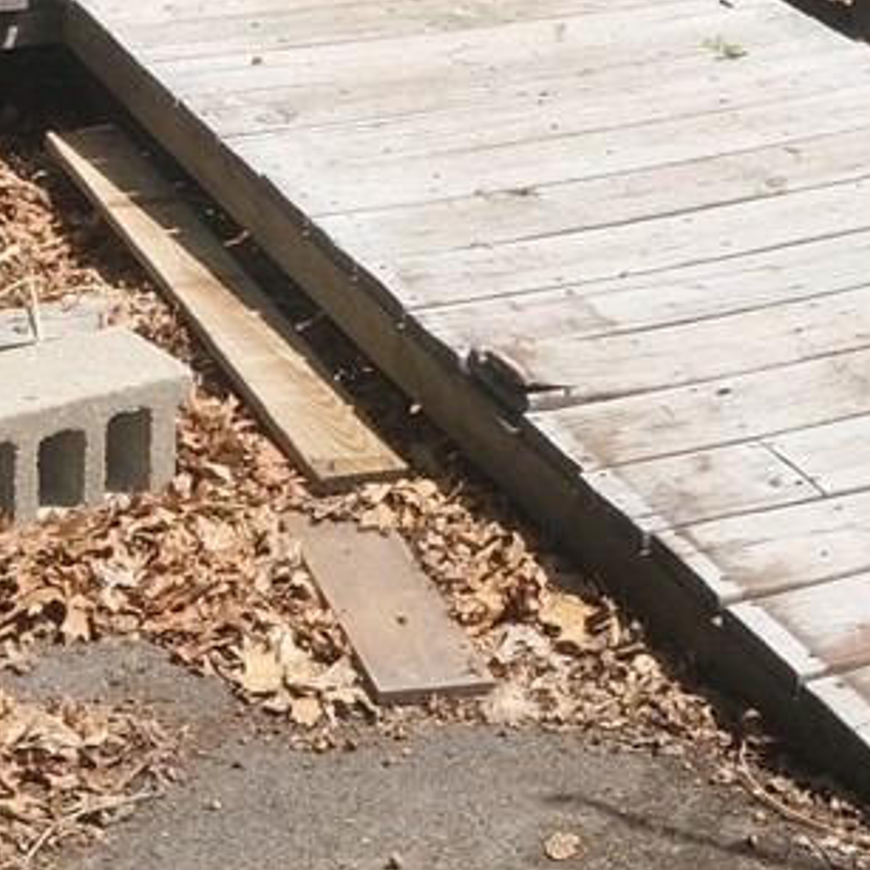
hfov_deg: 20.4
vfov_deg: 18.6
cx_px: 380
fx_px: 2417
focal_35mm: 85
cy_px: -336
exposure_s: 1/250
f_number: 11
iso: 400
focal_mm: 10
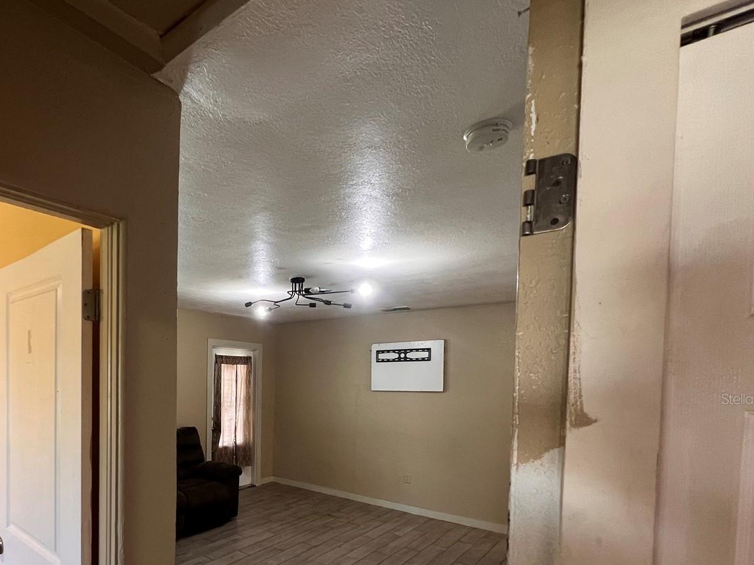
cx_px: 235
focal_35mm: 19
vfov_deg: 65.9
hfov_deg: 81.1
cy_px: 398
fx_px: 414
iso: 200
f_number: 1.8
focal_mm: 1.57
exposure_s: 1/60
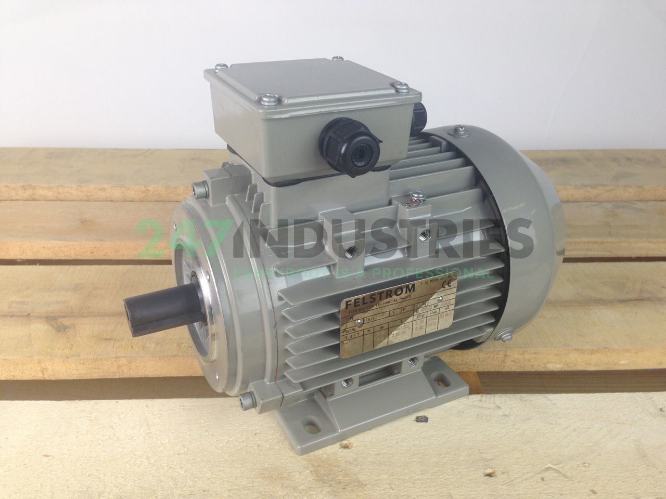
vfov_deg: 42.9
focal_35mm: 33
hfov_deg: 55.4
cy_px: 250
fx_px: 635
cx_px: 333
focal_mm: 4.12
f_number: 2.4
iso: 50
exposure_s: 1/120
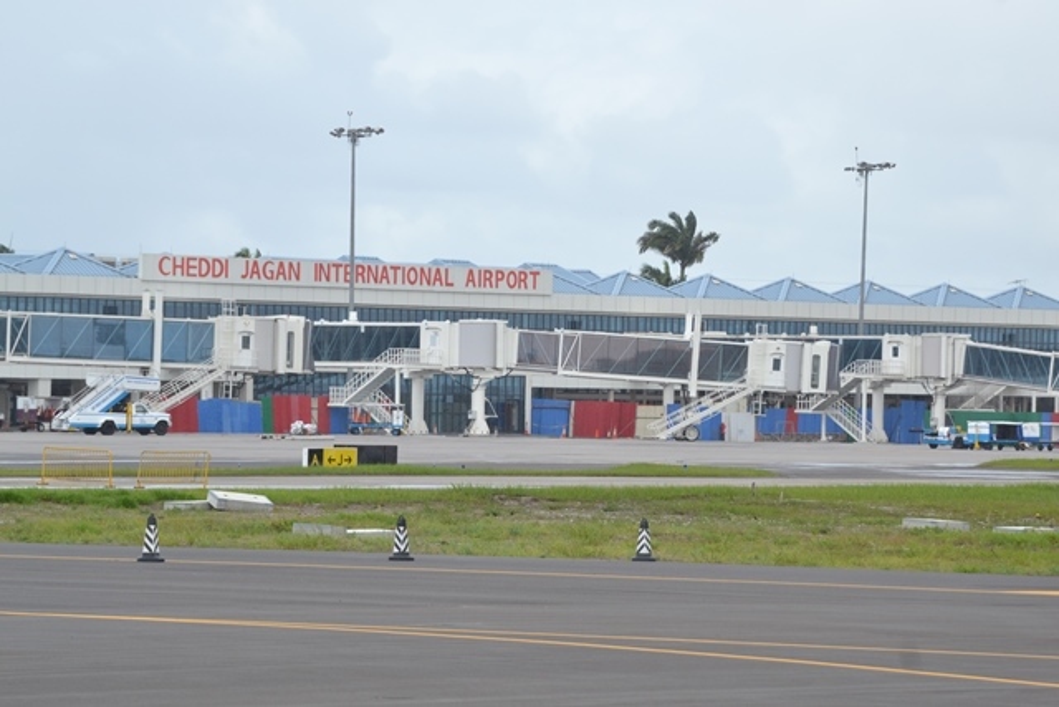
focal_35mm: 188
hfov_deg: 11.0
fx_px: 5517
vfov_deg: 7.3
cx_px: 530
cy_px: 354
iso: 200
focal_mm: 125
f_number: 6.3
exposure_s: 1/500
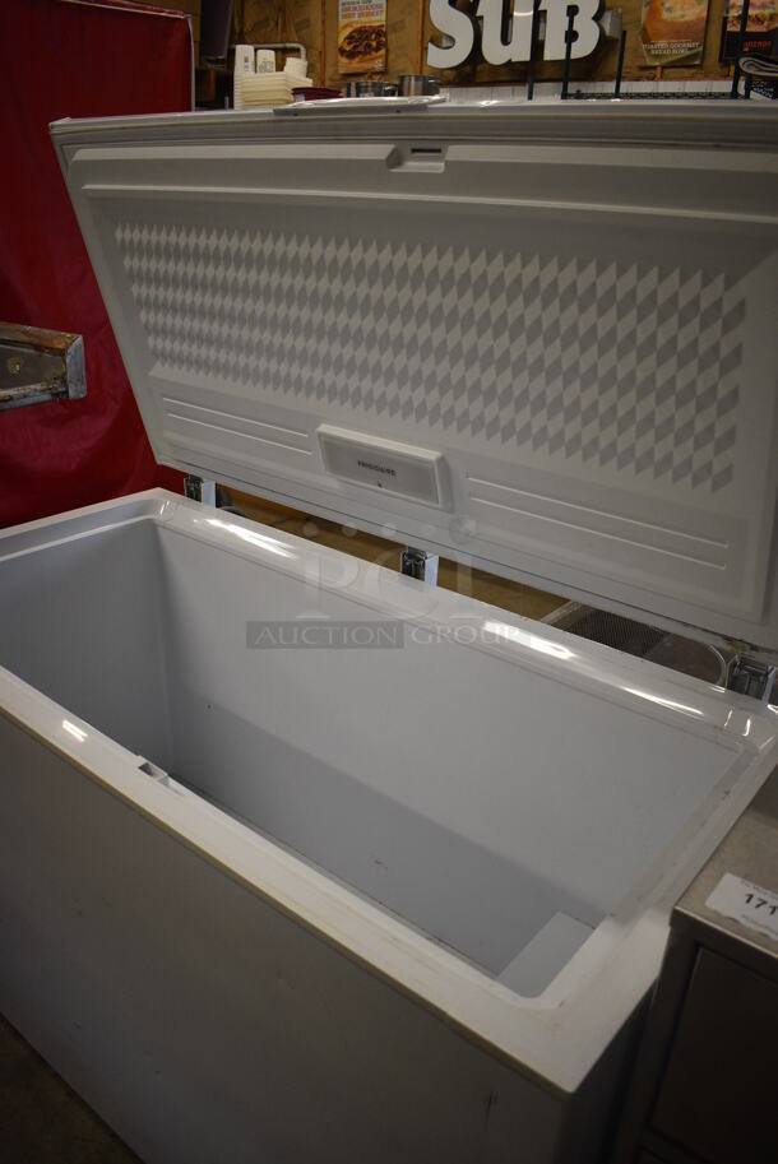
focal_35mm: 27
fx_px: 874
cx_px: 389
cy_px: 582
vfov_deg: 67.3
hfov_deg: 48.0
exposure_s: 1/200
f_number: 3.5
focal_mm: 18
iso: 800
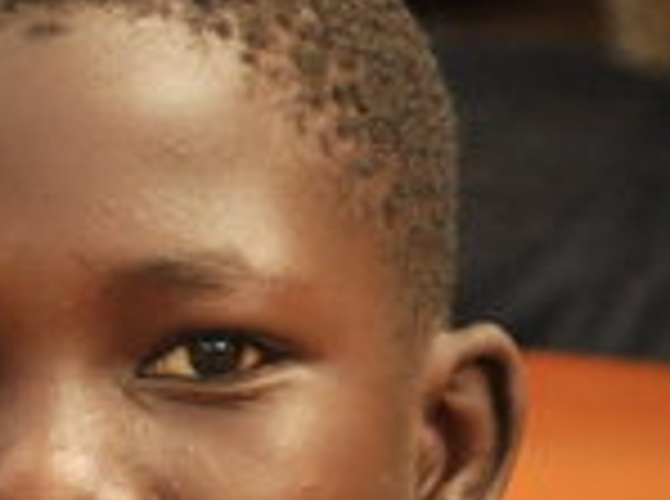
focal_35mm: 417
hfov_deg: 4.7
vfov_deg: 3.5
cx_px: -886
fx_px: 8052
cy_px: 464
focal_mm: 42
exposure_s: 1/1600
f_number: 2.8
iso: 1000
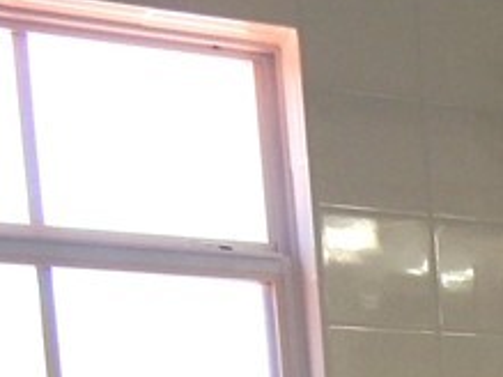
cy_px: 821
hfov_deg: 13.6
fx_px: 1699
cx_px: 1100
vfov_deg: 11.1
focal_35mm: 117
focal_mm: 4.5
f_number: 3.7
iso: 125
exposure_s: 1/60
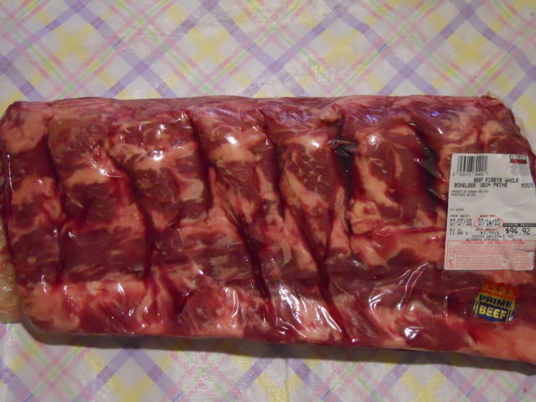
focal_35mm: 41
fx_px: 635
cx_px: 268
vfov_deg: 35.1
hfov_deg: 45.8
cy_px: 201
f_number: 3.2
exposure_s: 1/20
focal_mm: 7.3
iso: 800
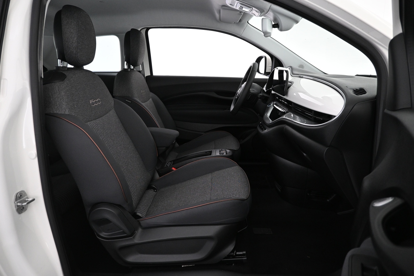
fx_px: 276
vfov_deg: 53.1
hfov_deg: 73.7
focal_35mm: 24
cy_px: 138
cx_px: 207
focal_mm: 16
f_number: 3.5
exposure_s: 1/60
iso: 1600
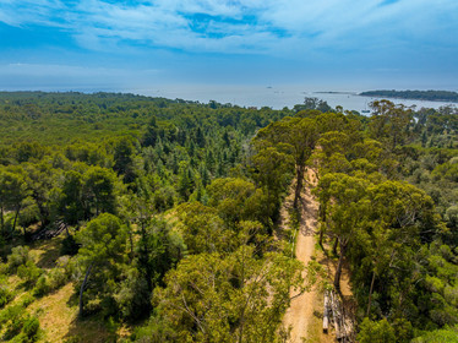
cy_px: 172
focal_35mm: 24
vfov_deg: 56.8
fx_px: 317
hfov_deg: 71.6
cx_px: 229
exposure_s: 1/640
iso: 200
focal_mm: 12.3
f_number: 7.1
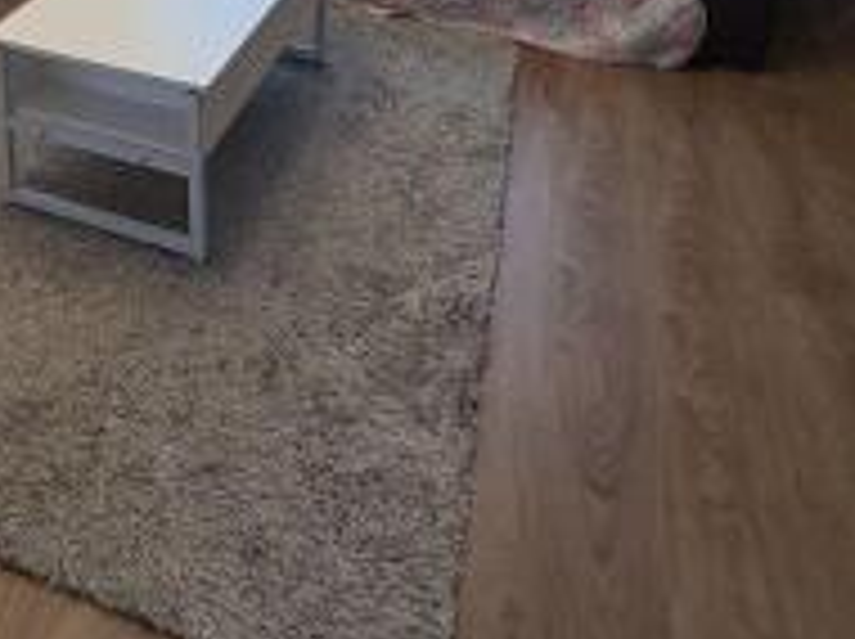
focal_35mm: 43
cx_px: 133
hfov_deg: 41.4
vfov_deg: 25.5
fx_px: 1061
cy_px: -313
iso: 200
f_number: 2.2
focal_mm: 2.22
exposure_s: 1/50
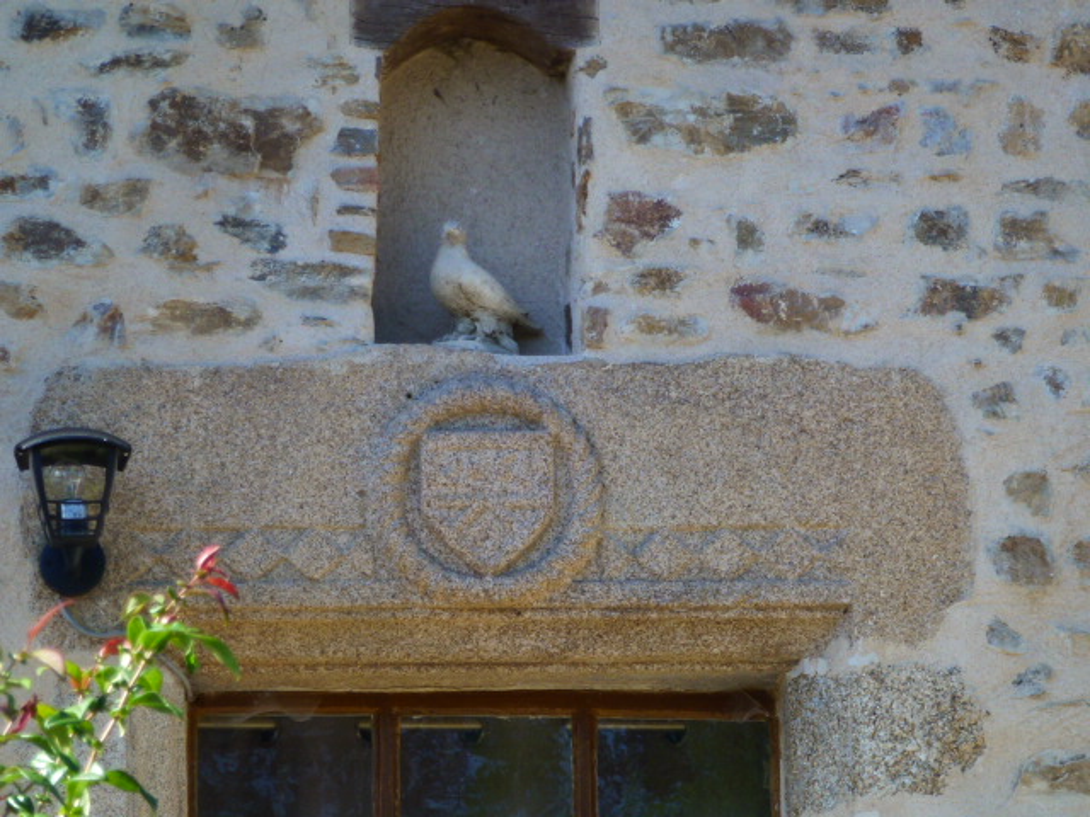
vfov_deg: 5.4
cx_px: 545
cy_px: 408
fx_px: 8628
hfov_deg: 7.2
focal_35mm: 274
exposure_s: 1/125
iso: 100
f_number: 5.6
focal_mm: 44.5
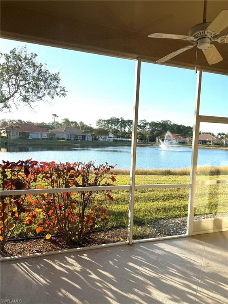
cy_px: 152
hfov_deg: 56.8
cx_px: 114
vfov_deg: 71.6
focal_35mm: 24
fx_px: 211
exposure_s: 1/1653
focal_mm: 6.76
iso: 80
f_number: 1.78
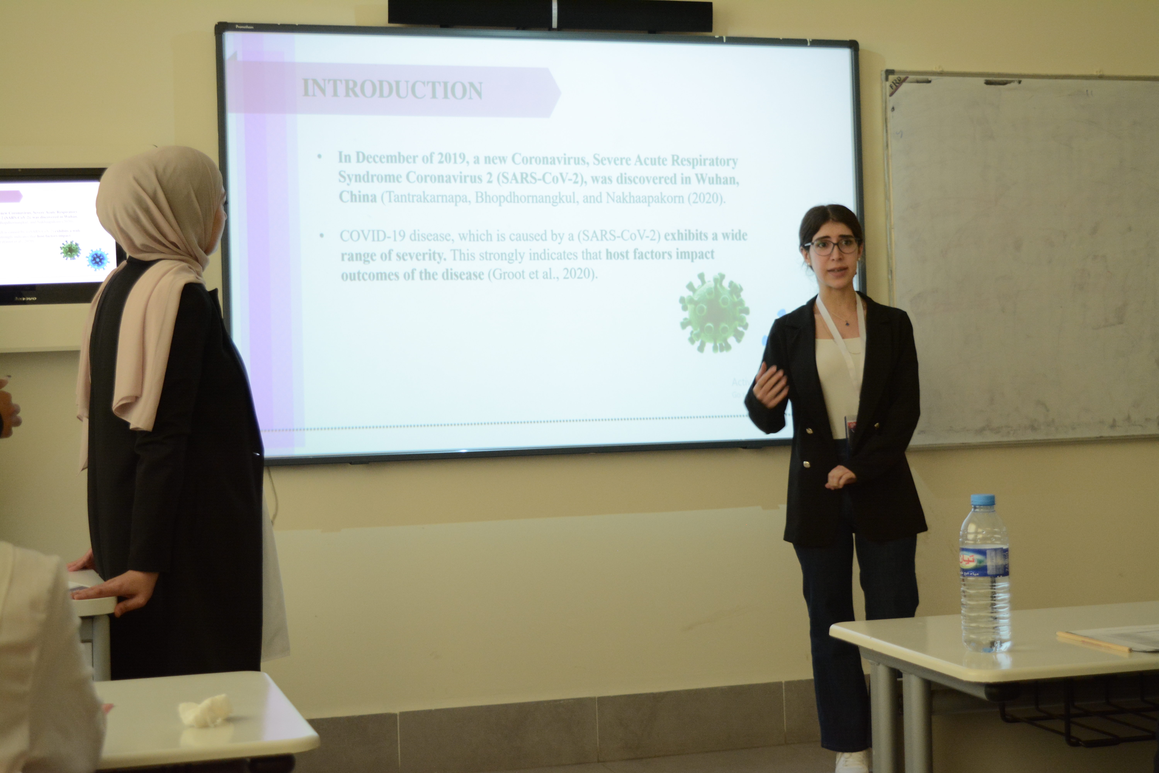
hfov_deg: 37.9
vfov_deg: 25.8
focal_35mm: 52
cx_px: 580
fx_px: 1690
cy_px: 386
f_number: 4.5
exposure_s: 1/30
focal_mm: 35
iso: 1100
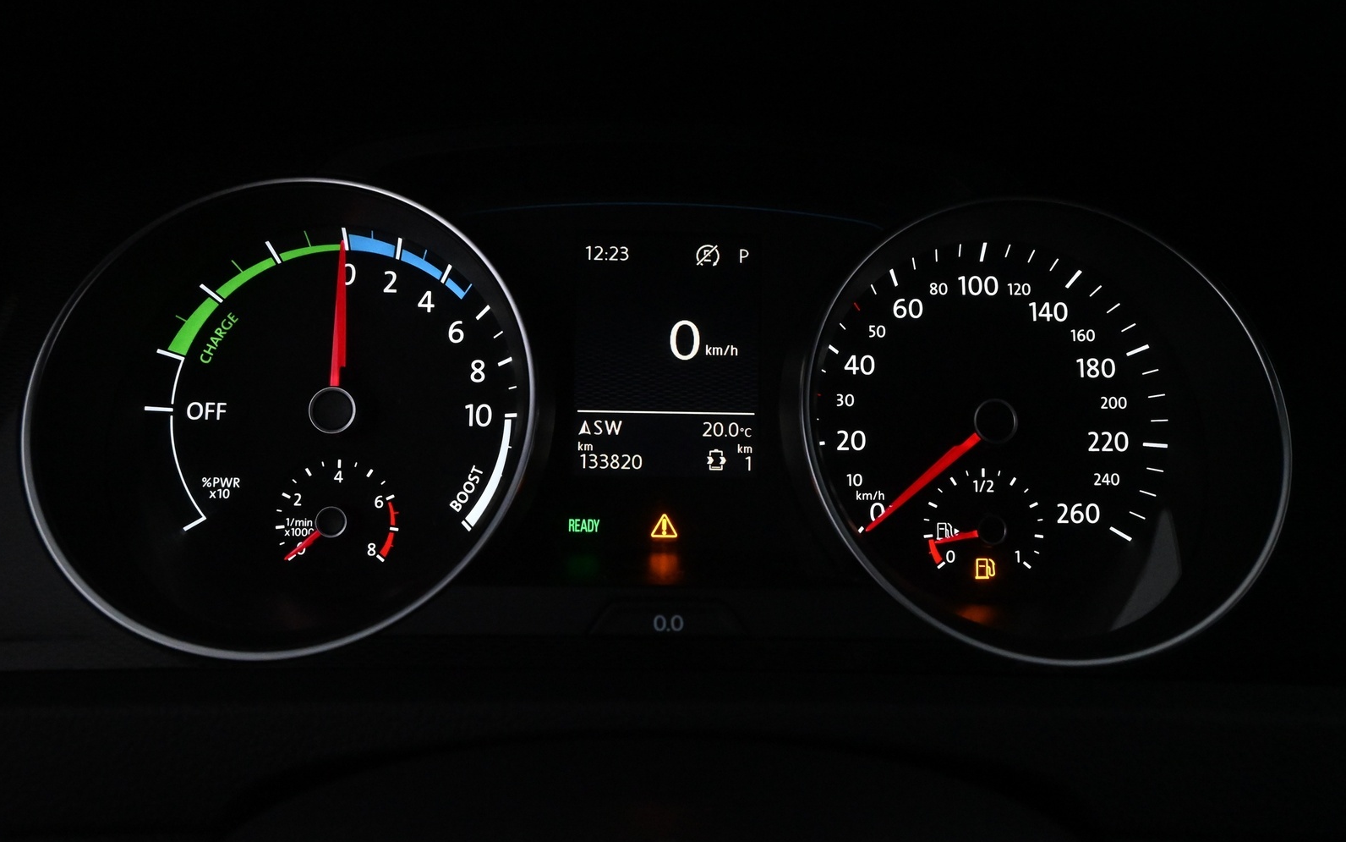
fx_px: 1027
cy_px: 399
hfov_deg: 66.5
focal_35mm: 28
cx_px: 677
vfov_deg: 44.5
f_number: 6.3
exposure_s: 1/125
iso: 5000
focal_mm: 18
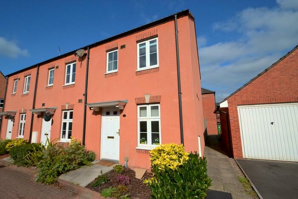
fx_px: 124
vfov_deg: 77.3
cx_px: 149
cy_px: 100
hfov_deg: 100.4
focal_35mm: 15
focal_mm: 10
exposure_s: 1/320
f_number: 9
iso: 100
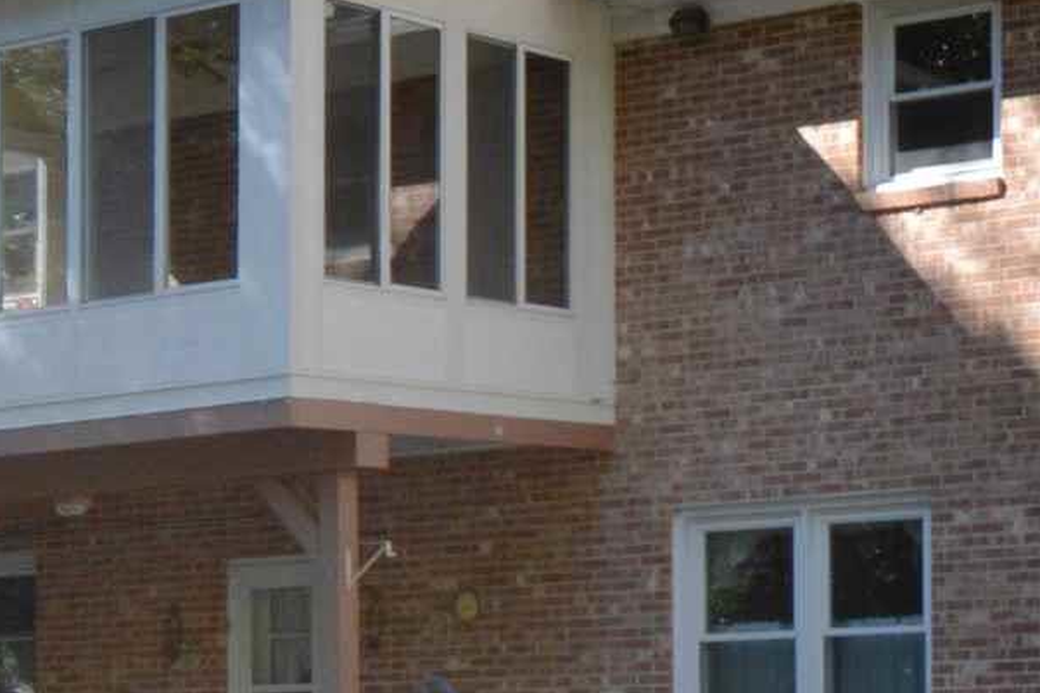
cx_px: 1180
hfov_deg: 19.5
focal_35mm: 100
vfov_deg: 13.5
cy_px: 696
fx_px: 2875
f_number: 7.1
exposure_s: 1/320
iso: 400
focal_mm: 13
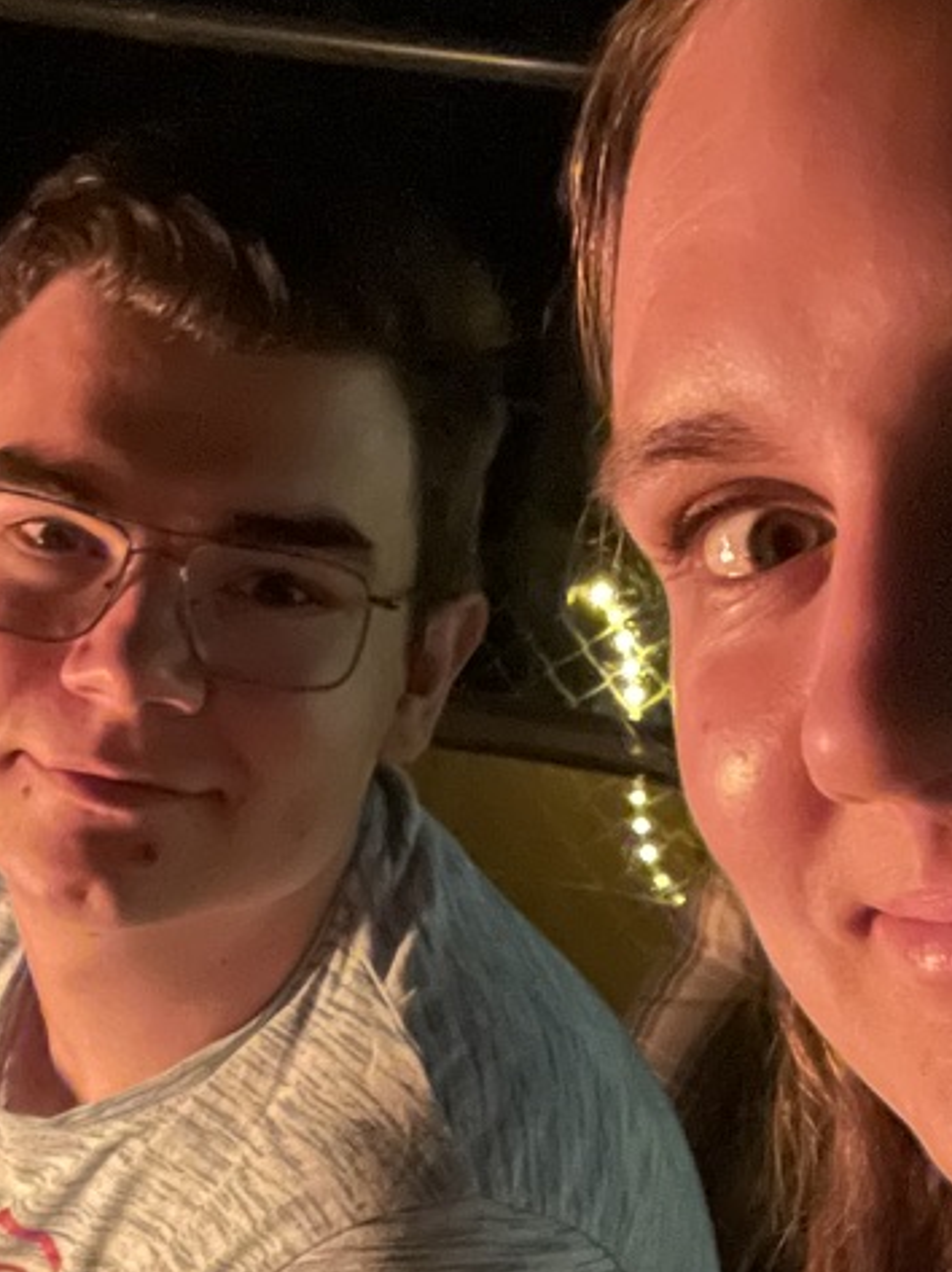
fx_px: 2387
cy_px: 820
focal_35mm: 65
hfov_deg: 22.5
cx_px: 530
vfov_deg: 29.7
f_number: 2.2
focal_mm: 2.71
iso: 3200
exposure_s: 1/15
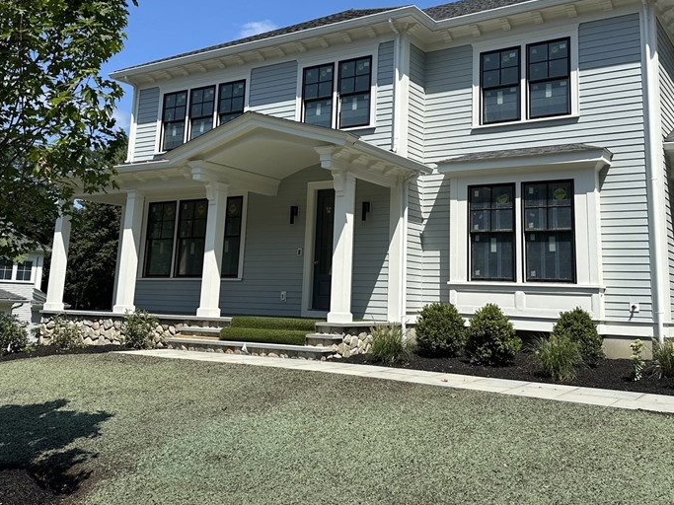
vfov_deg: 39.0
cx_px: 358
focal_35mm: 36
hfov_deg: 51.3
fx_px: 701
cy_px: 157
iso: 80
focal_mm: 6.86
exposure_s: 1/4762
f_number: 1.78
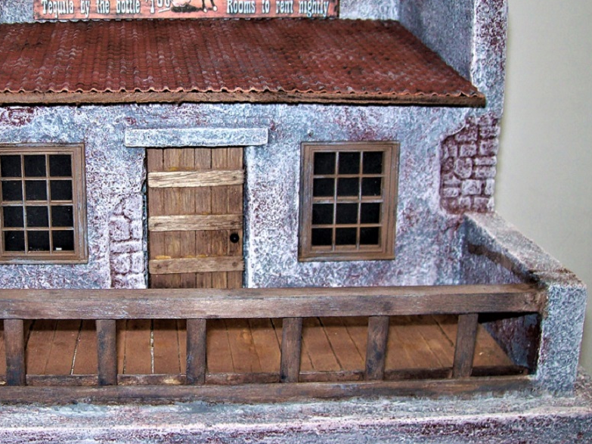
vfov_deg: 28.0
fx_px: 889
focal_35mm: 52
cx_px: 177
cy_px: 177
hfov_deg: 36.3
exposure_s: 1/64
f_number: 2.7
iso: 80
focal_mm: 6
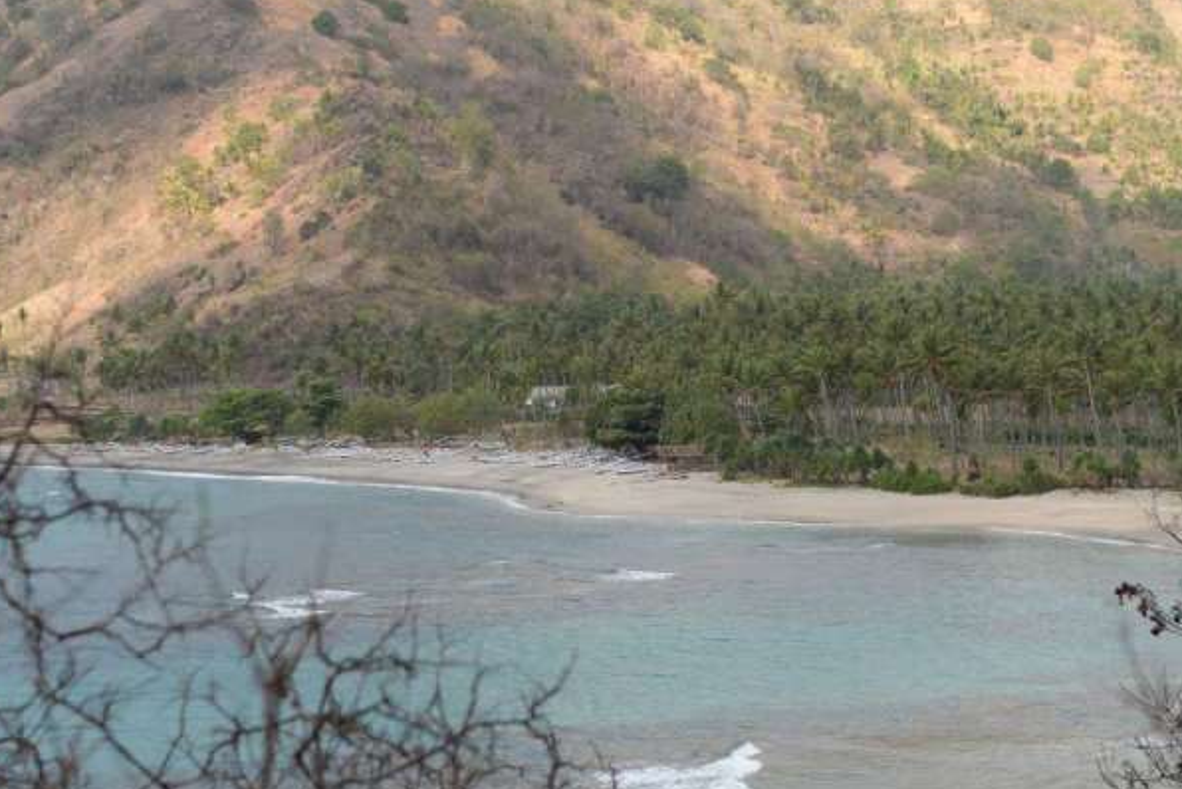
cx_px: 579
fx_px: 3088
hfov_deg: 21.7
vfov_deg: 14.6
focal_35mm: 94
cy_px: 379
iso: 100
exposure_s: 1/400
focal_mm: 70
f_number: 5
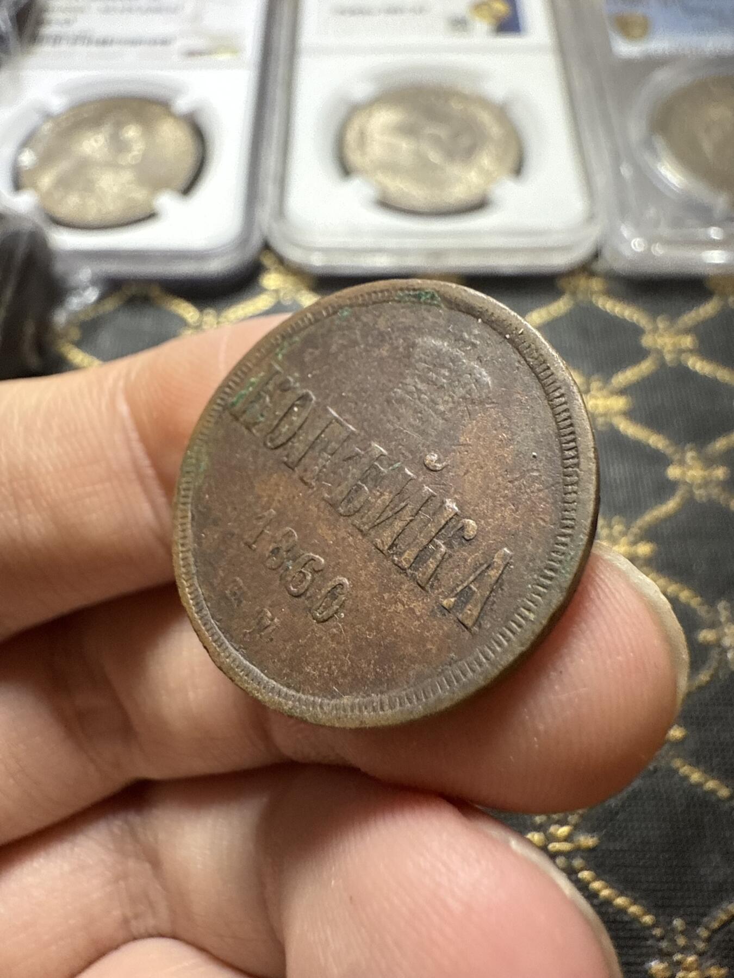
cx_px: 367
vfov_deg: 71.6
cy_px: 489
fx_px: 679
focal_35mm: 24
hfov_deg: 56.8
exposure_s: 1/99
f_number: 2.2
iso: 250
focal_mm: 2.22
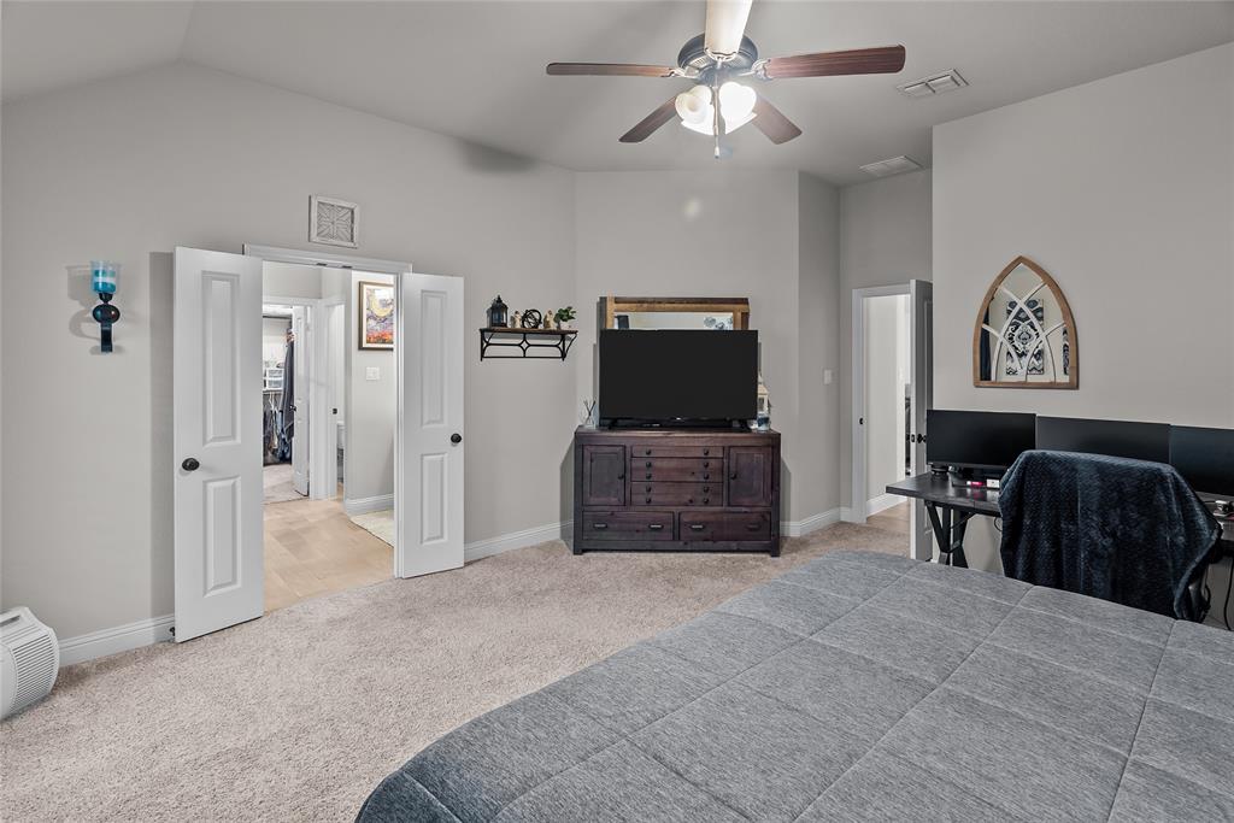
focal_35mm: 16
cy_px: 412
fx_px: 548
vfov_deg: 73.8
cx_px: 617
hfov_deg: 96.7
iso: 100
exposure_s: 15
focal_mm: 16
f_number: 8
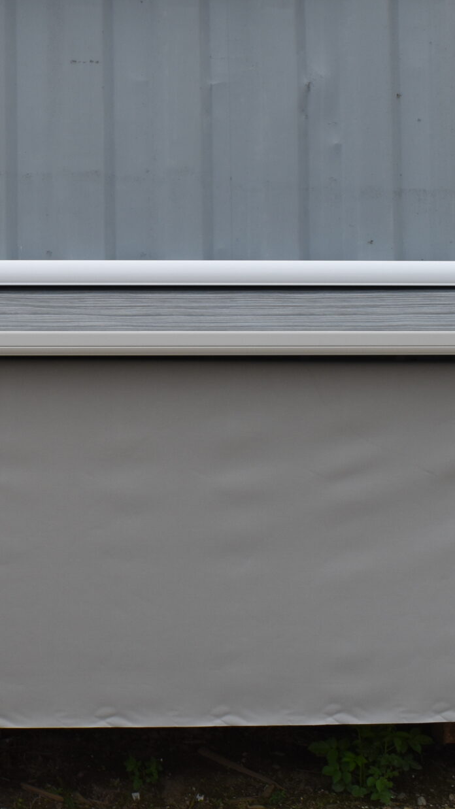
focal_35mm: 65
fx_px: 1395
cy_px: 336
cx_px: -146
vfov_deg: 32.3
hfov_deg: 17.3
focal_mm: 20
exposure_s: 1/250
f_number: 8
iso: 200
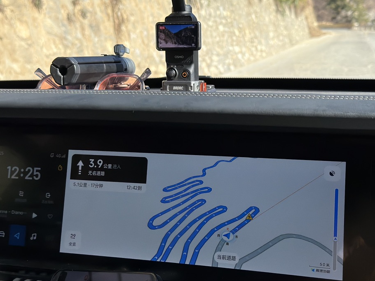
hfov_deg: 35.5
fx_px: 585
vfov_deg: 27.0
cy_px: 131
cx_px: 204
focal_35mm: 54
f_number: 1.78
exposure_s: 1/7143
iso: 320
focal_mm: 6.76
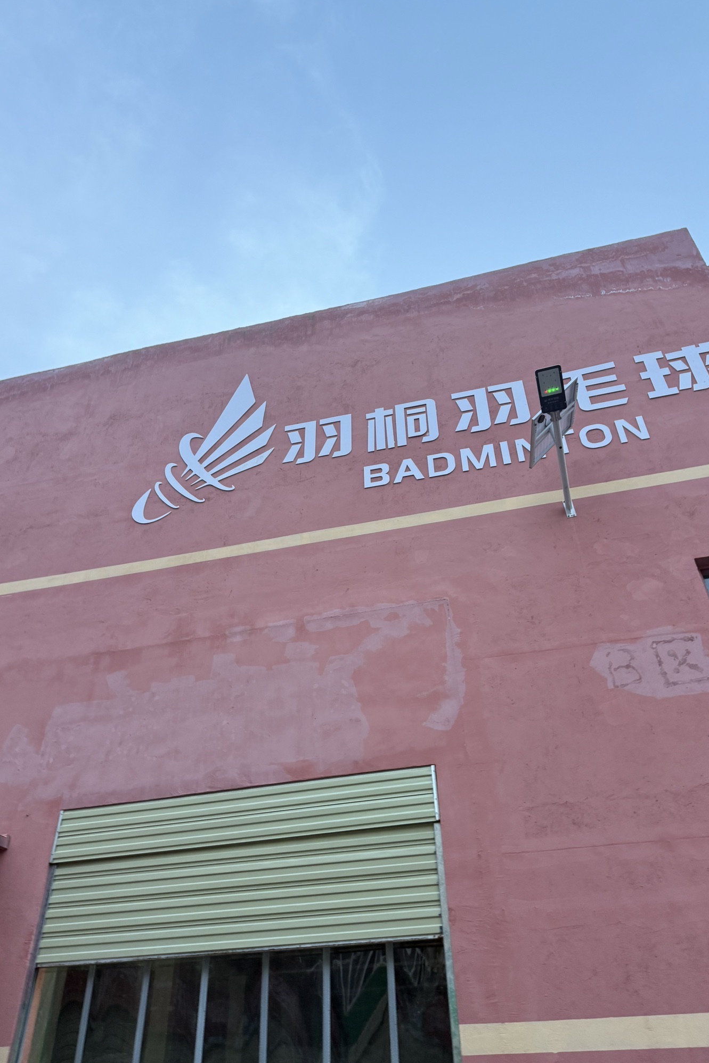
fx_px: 739
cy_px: 531
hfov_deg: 51.3
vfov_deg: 71.5
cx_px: 365
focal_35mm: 25
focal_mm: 6.76
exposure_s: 1/50
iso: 160
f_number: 1.78
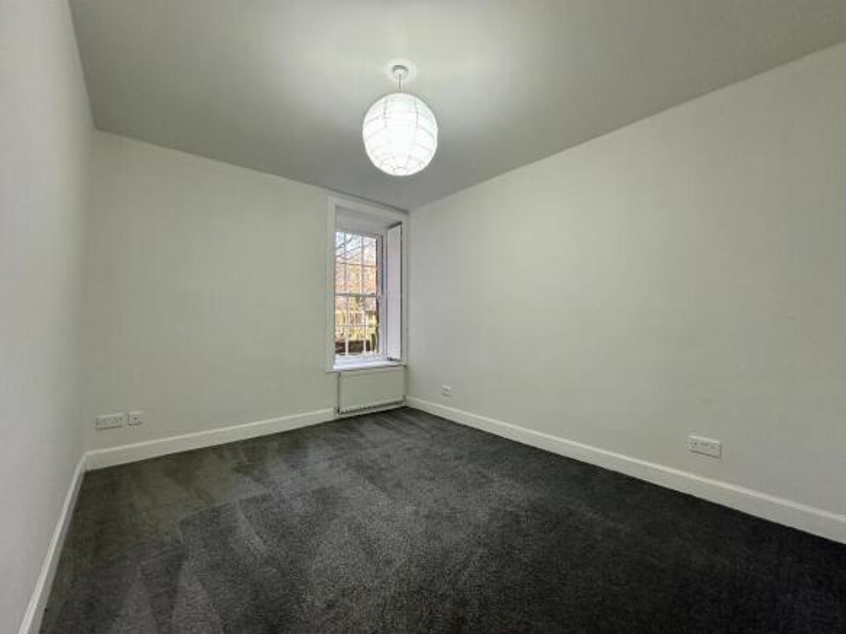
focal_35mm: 14
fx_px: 342
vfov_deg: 85.7
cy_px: 317
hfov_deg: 102.1
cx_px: 423
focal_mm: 2.22
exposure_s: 1/100
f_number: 2.2
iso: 125
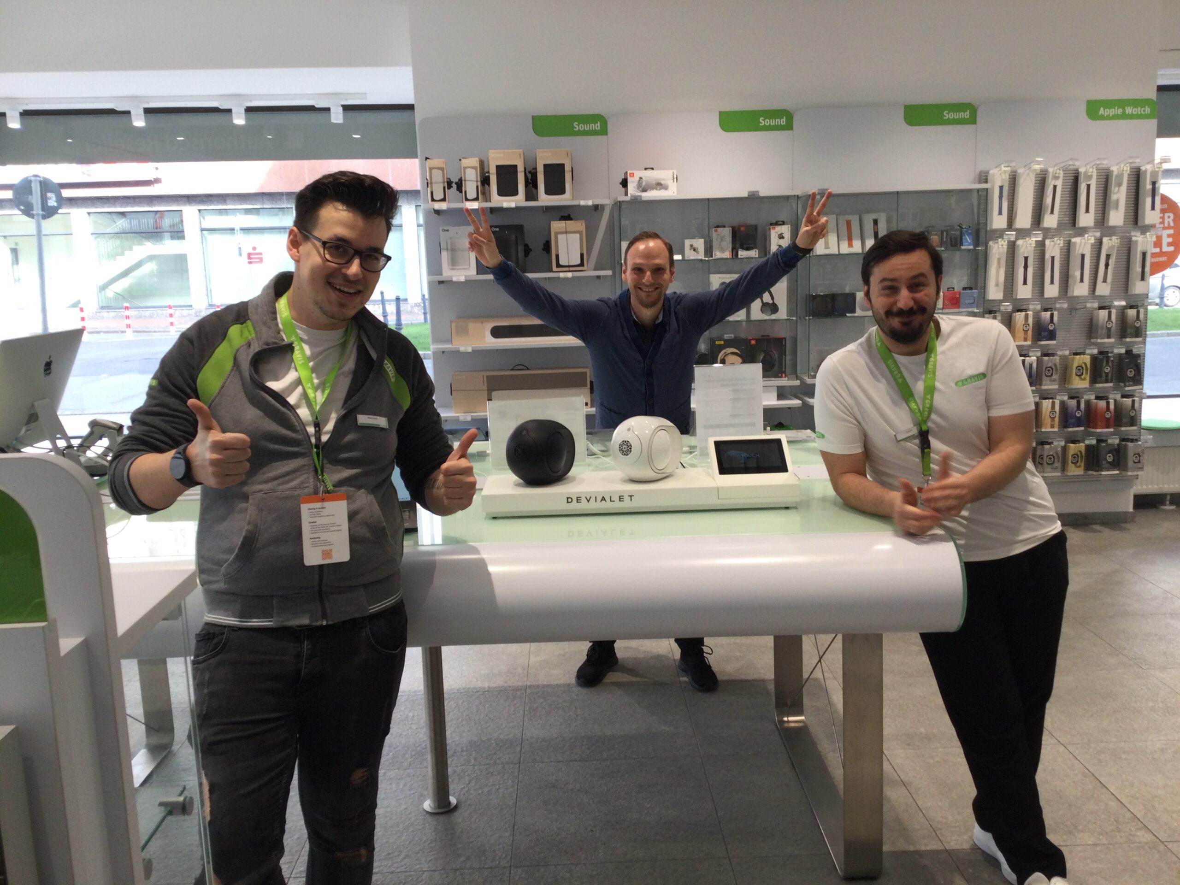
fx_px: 1057
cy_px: 442
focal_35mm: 31
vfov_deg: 45.4
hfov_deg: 58.4
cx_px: 590
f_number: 2.4
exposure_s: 1/50
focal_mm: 3.3
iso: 25
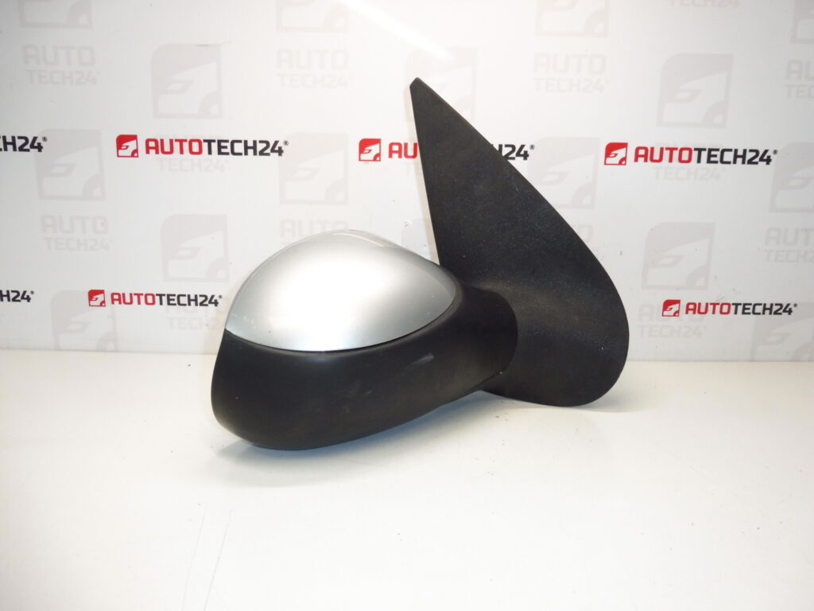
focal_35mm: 24
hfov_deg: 71.6
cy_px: 306
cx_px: 407
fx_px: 564
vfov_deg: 56.8
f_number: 3.5
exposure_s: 1/100
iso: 200
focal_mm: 4.3
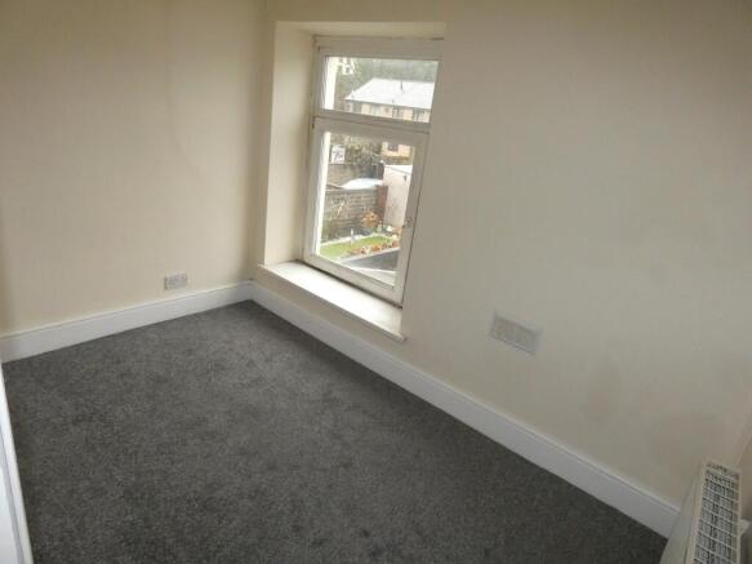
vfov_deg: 66.0
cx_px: 376
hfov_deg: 81.8
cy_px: 282
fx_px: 434
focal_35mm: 20
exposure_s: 1/125
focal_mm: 3.6
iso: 800
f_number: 2.8
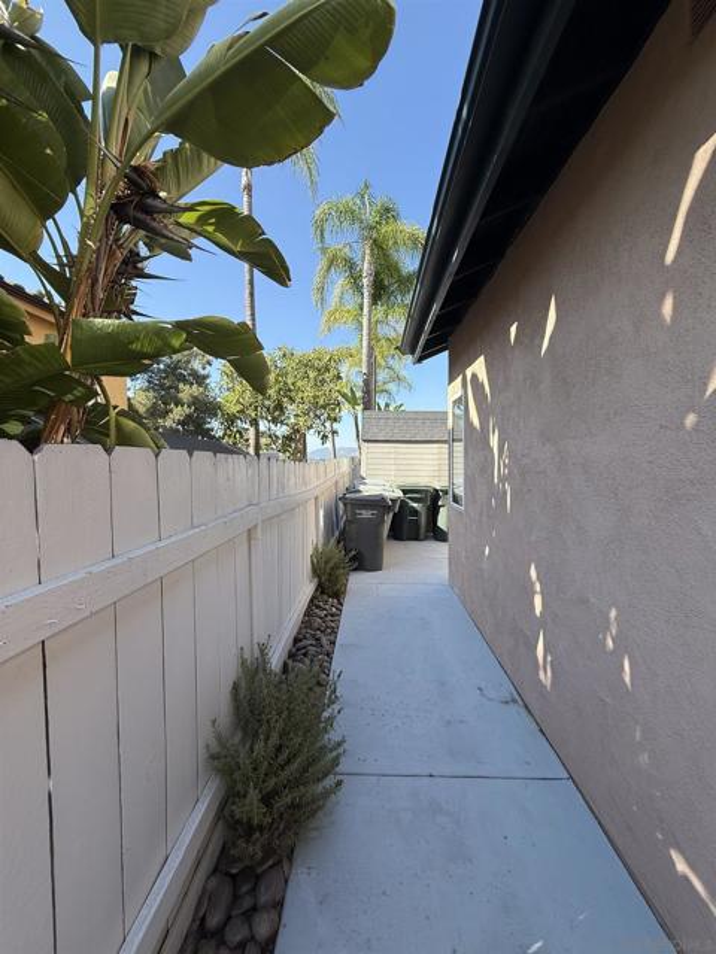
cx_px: 358
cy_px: 477
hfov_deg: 85.7
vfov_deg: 102.1
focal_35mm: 14
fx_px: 386
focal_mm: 2.22
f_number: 2.2
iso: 50
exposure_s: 1/701
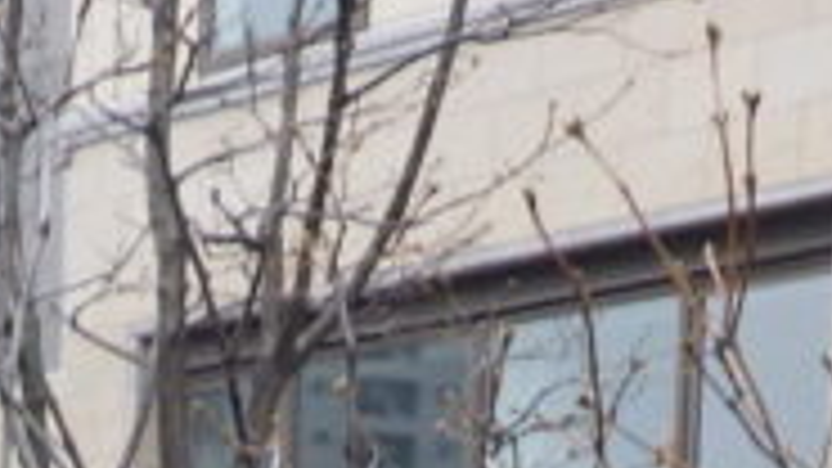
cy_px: 1634
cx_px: -259
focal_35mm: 176
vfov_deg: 6.1
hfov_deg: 11.9
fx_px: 3882
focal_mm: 5
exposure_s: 1/125
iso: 125
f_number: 3.5
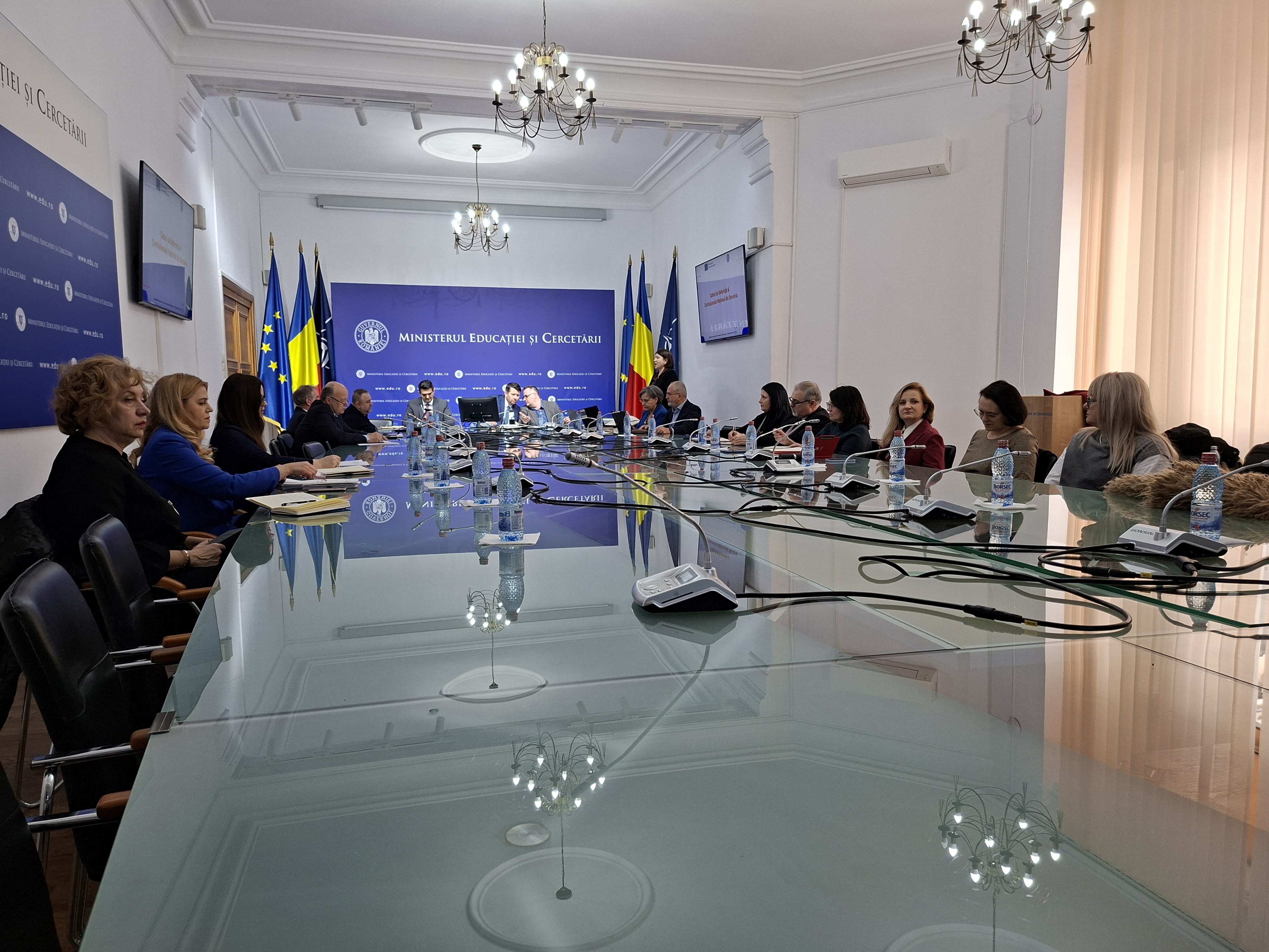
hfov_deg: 73.9
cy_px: 476
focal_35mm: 23
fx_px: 843
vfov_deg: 58.9
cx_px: 634
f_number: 1.8
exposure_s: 1/100
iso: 100
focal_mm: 5.54
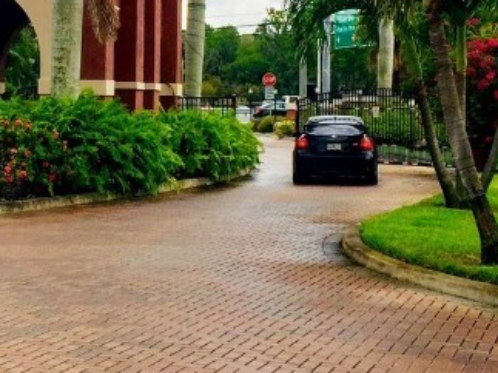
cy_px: 54
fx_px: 1323
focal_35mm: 92
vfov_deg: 15.9
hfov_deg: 21.1
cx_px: 126
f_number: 2.2
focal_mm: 4.15
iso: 32
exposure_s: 1/638
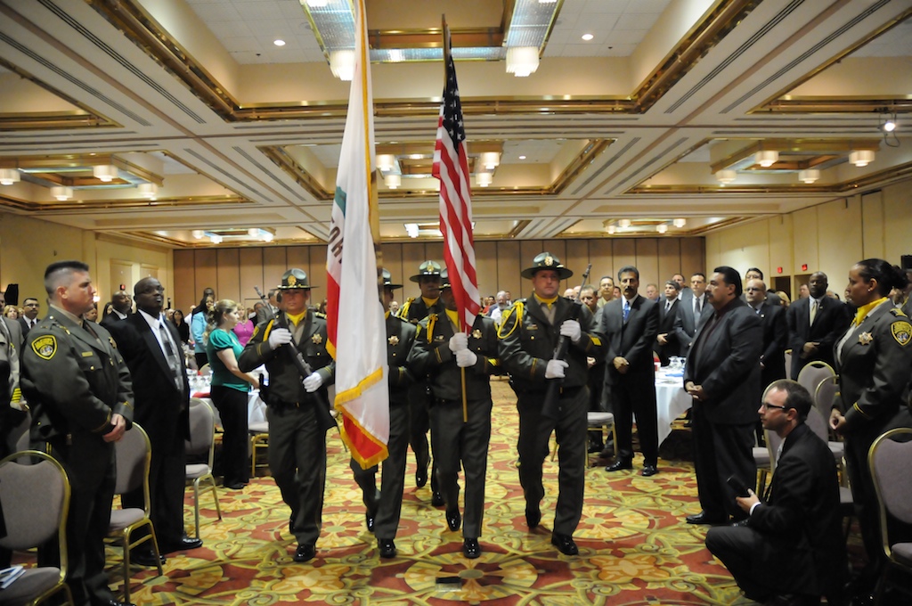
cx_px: 456
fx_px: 683
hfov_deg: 67.4
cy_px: 303
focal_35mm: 27
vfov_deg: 47.8
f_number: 3.5
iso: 3200
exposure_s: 1/50
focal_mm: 18
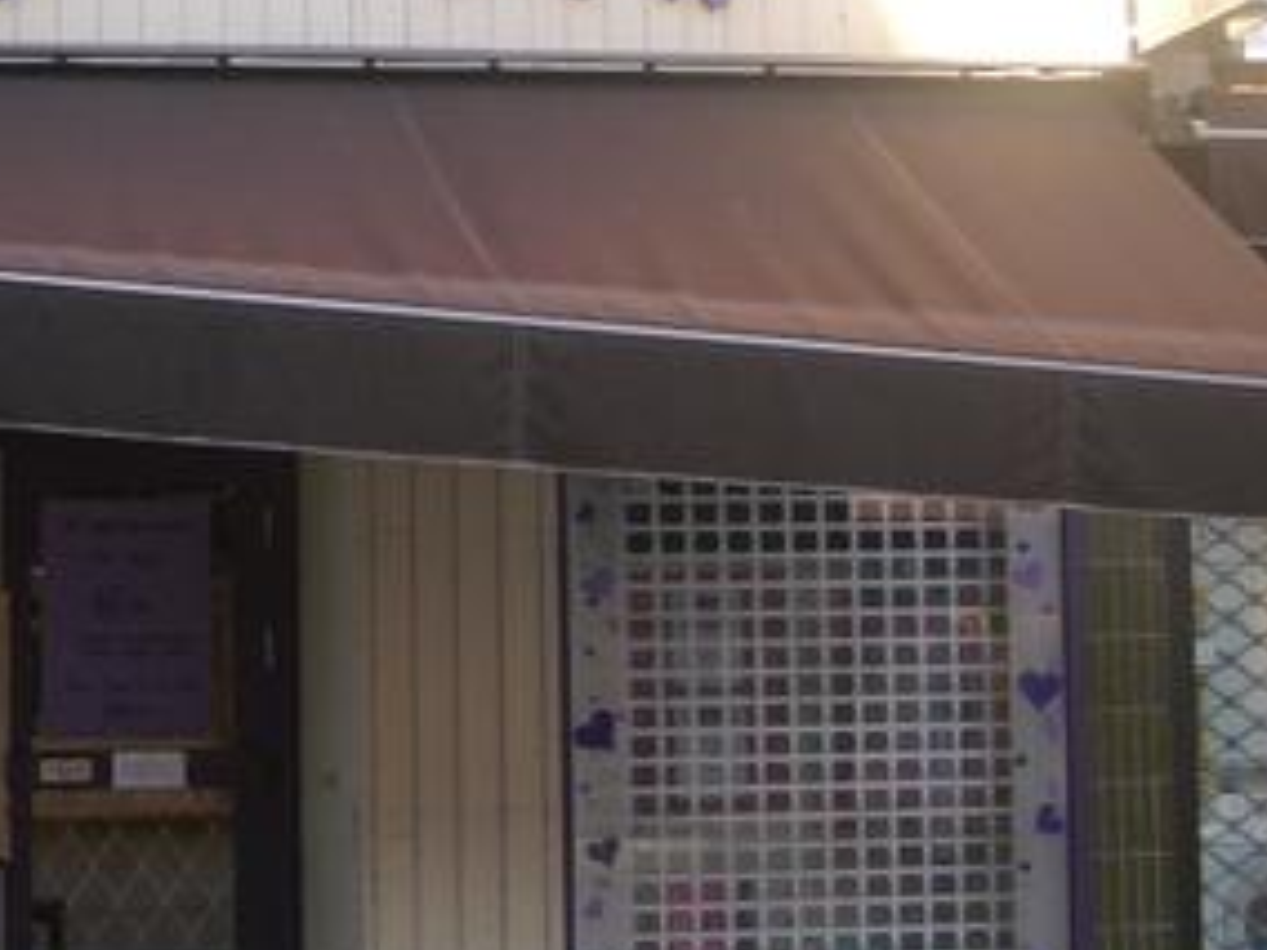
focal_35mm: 79
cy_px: 227
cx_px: 138
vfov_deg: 18.5
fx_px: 2892
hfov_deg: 24.1
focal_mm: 5.8
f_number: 2.6
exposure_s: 1/160
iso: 50
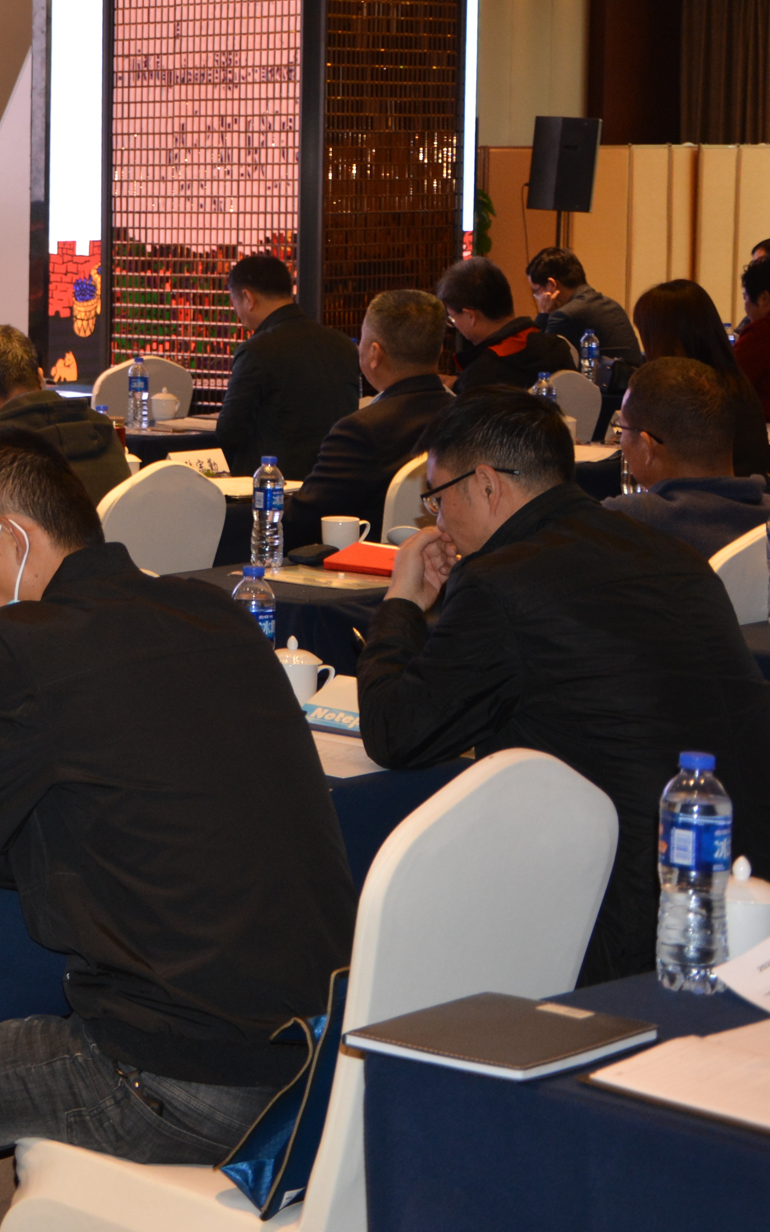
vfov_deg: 22.4
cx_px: -529
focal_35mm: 92
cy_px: 360
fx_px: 3089
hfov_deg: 13.1
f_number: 4
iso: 400
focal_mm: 28
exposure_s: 1/80
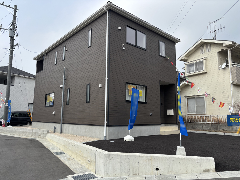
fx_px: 180
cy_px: 90
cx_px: 120
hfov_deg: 67.3
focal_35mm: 26
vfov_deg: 53.1
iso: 50
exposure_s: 1/2451
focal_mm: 5.96
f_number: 1.6
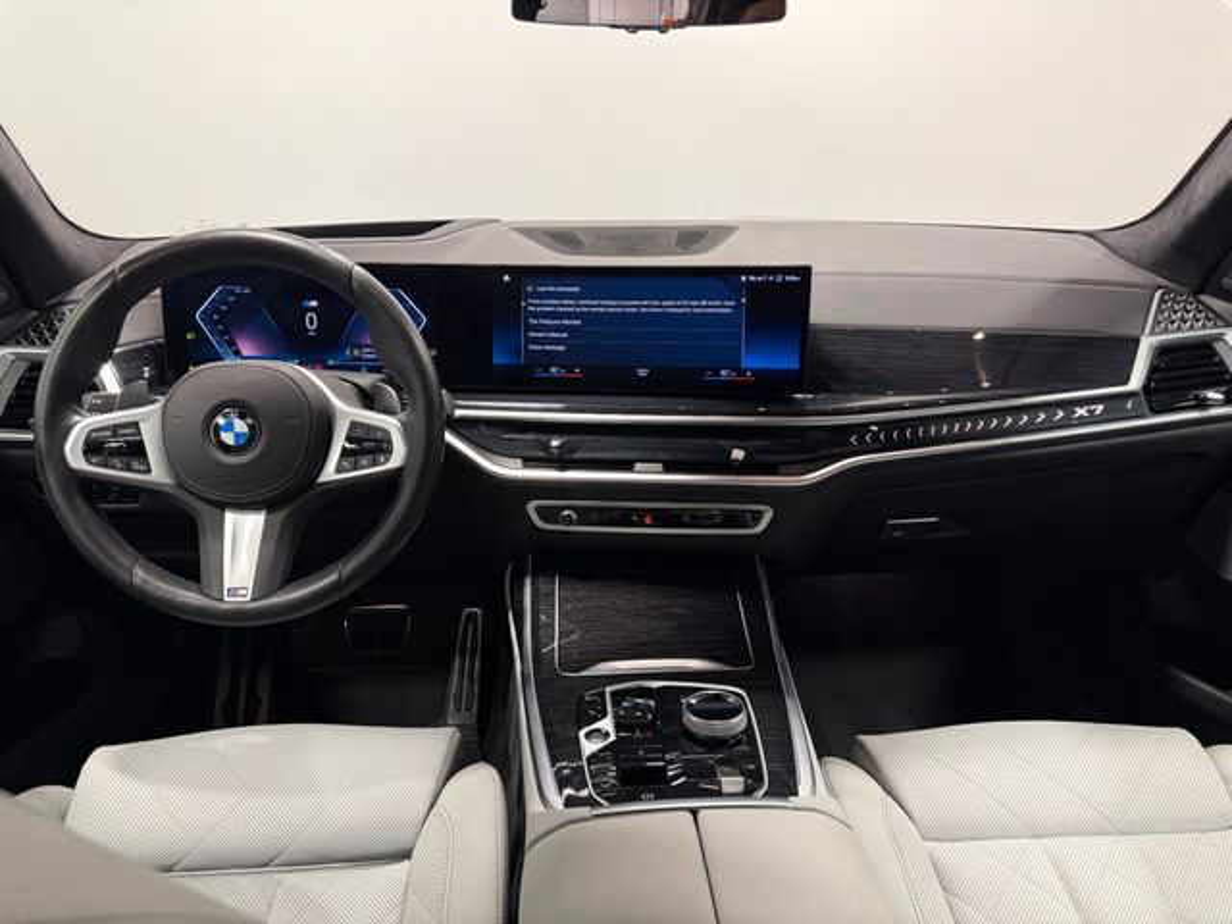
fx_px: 854
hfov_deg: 71.6
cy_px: 462
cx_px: 616
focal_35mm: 24
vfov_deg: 56.8
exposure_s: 1/122
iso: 160
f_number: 1.78
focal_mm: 6.76
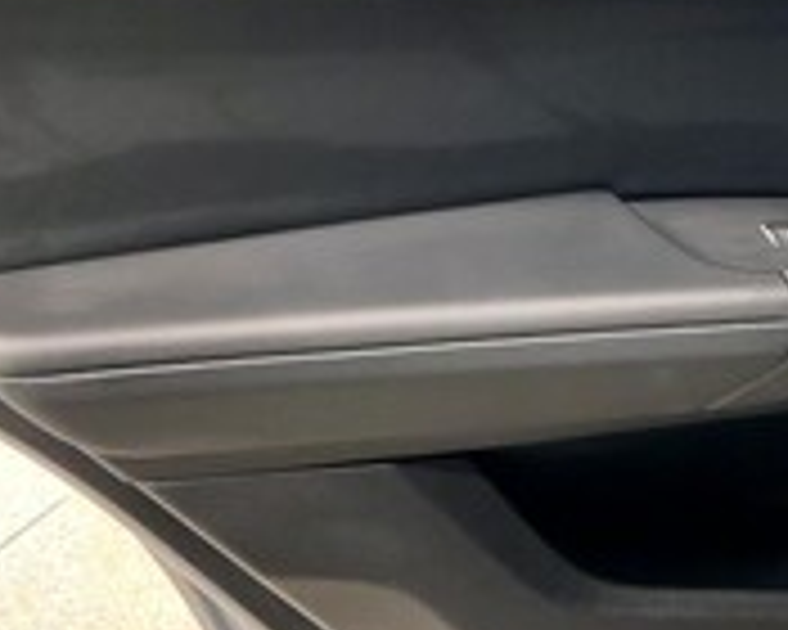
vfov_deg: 22.4
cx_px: 657
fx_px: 1586
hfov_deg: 27.2
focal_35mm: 68
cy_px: 214
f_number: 1.8
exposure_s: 1/60
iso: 125
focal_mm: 3
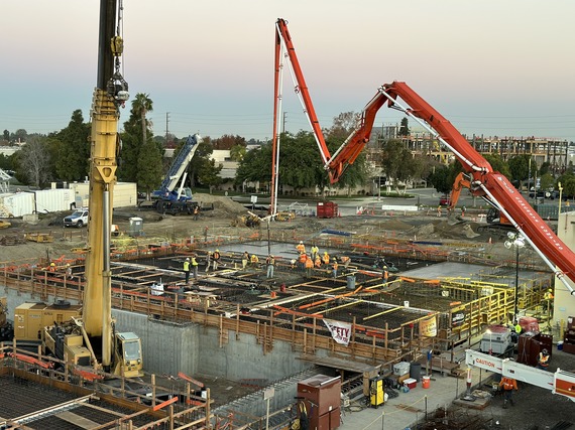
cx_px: 288
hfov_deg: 39.7
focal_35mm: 48
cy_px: 215
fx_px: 797
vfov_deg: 30.2
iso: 125
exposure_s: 1/60
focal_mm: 6.86
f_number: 1.78
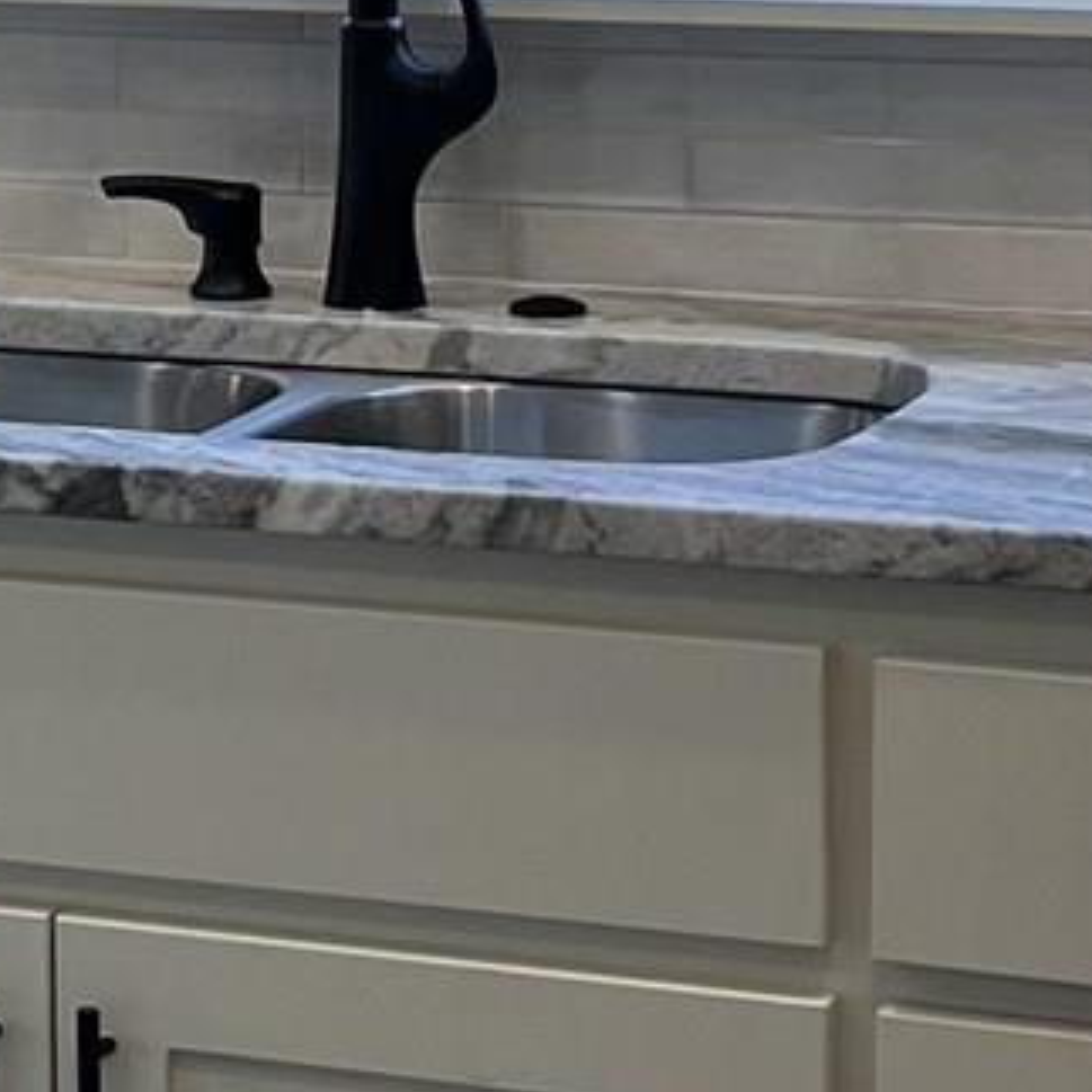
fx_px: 5853
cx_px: -210
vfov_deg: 10.6
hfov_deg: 10.5
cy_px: 41
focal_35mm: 164
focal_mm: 5.1
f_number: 1.6
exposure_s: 1/192
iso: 40
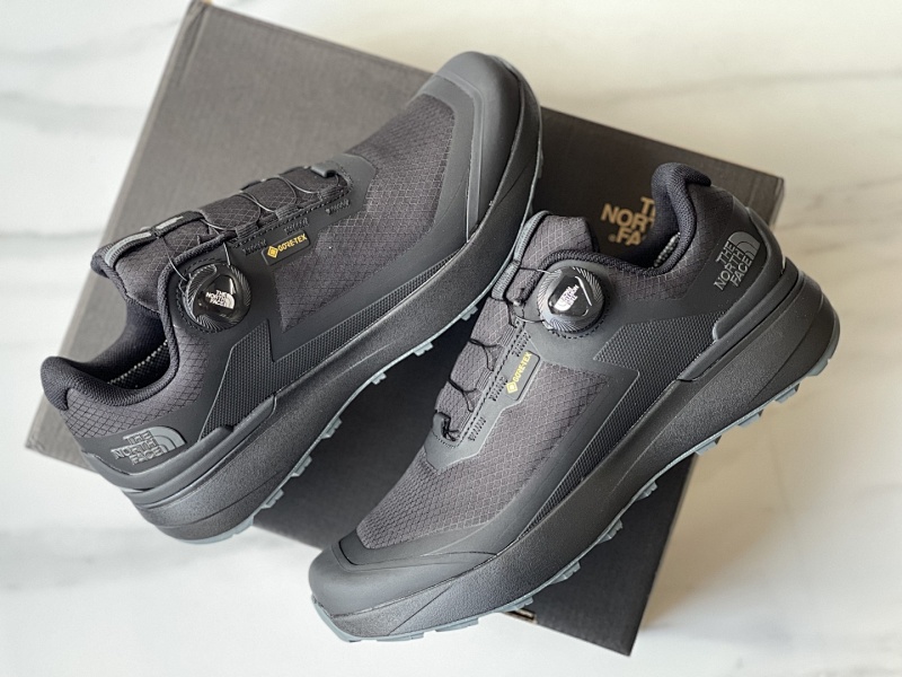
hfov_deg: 30.3
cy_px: 338
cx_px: 451
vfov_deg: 22.9
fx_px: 1668
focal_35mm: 64
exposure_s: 1/40
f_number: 2.2
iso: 160
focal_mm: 7.5
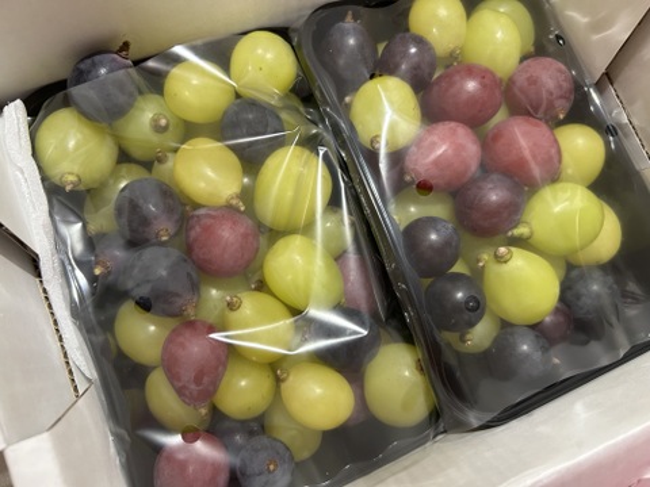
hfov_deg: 67.3
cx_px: 325
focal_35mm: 26
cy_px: 244
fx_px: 488
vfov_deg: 53.1
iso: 250
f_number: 1.5
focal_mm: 5.7
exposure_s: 1/55
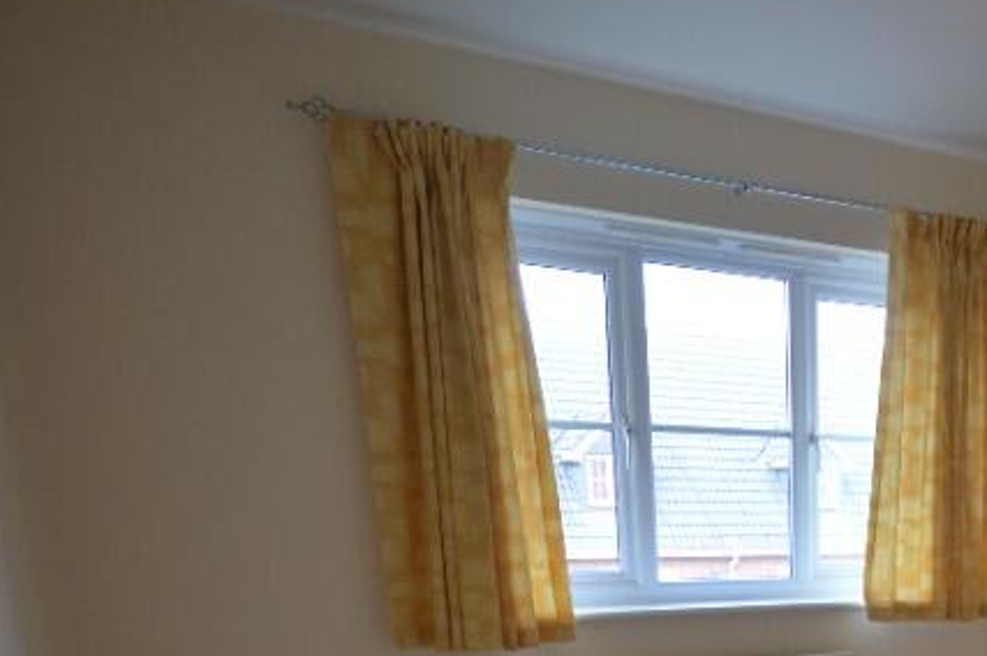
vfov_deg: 31.7
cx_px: 945
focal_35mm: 36
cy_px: 756
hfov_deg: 46.2
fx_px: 986
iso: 400
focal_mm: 10
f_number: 4
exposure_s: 1/60
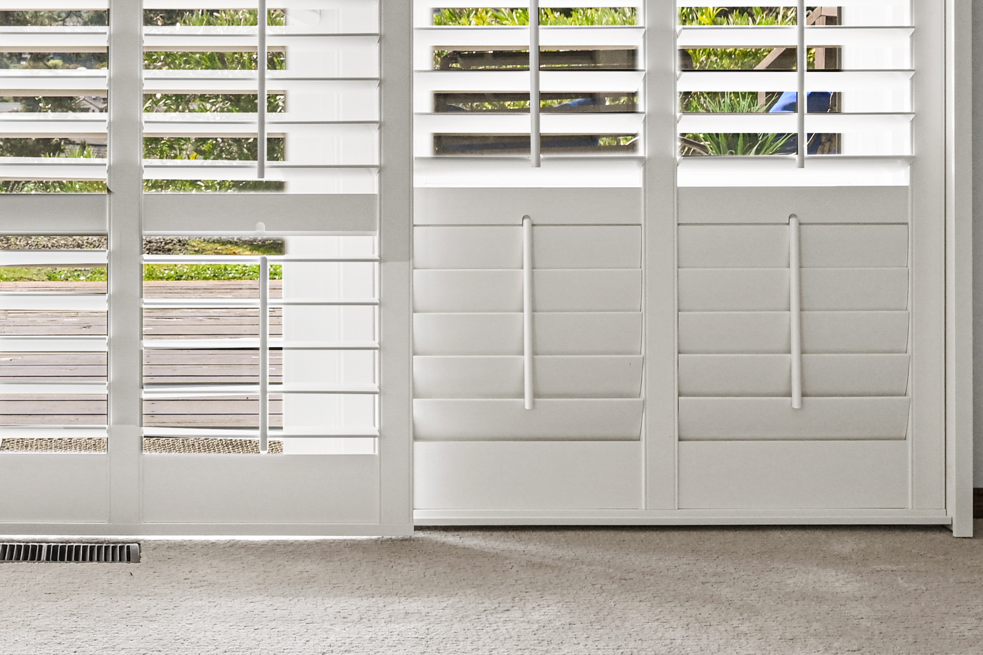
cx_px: 85
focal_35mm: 68
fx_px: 1866
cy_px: -24
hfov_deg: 28.3
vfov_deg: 19.3
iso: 800
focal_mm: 25.5
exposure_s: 1/30
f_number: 9
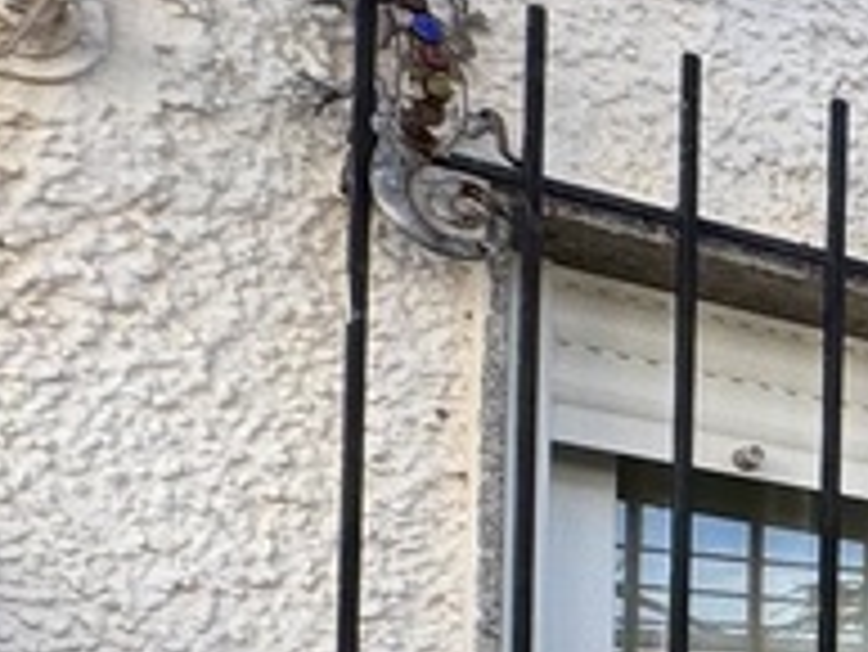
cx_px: 2271
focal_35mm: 93
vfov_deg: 14.4
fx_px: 2333
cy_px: 1084
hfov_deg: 13.2
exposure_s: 1/328
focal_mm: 2.22
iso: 40
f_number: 2.2
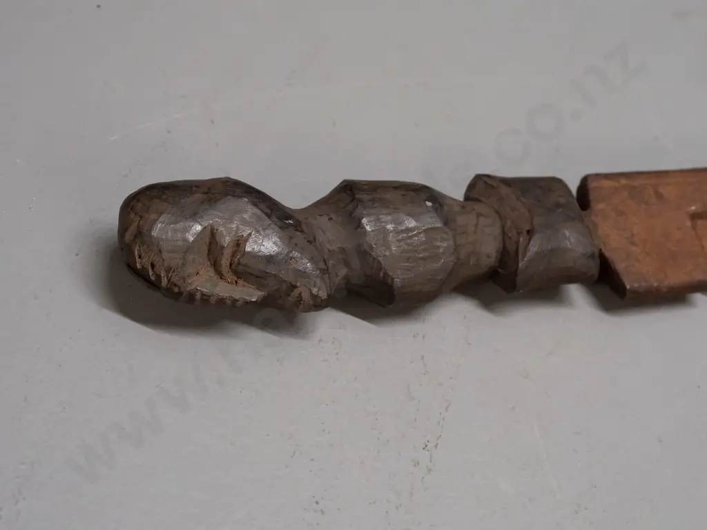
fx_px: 940
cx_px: 354
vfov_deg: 31.5
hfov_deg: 41.2
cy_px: 265
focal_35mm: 46
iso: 3200
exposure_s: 1/160
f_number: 5.6
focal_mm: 23
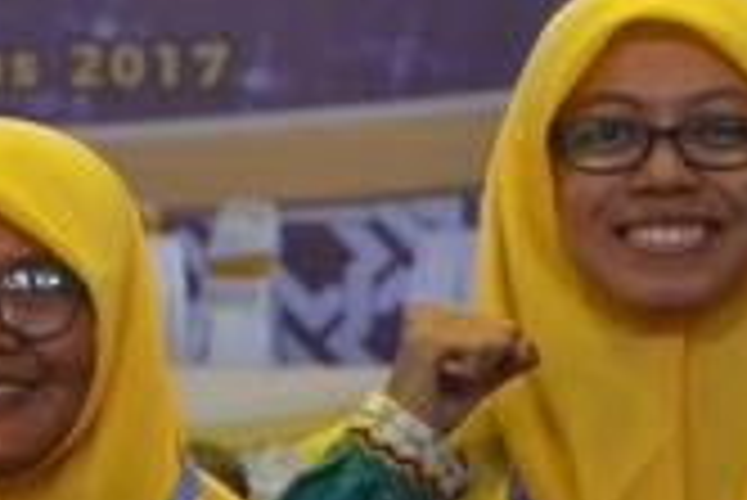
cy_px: 273
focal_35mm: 388
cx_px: -360
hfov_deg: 5.3
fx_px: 8058
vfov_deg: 3.6
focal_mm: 42
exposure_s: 1/25
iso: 400
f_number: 4.8
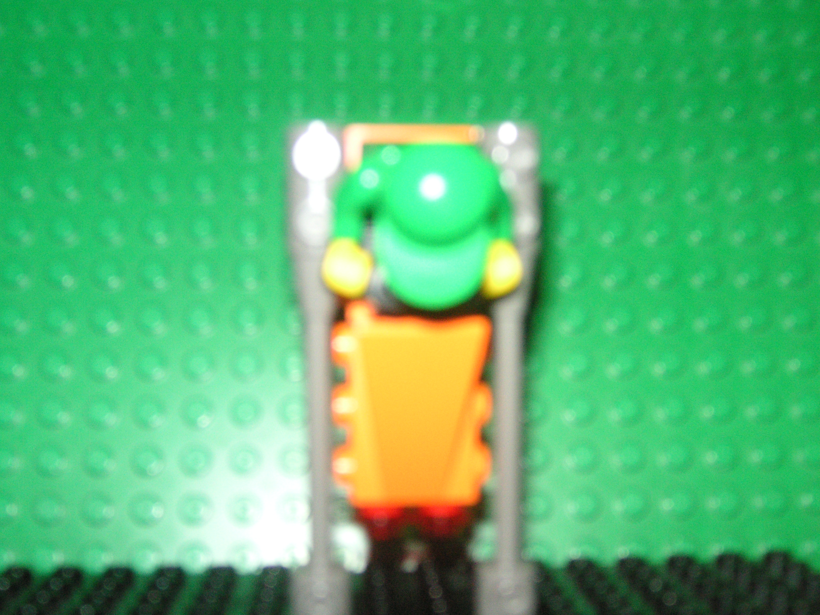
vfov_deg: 29.1
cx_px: 410
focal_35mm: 50
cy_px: 308
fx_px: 1184
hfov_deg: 38.2
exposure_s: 1/45
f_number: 3.4
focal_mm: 8.4
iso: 160
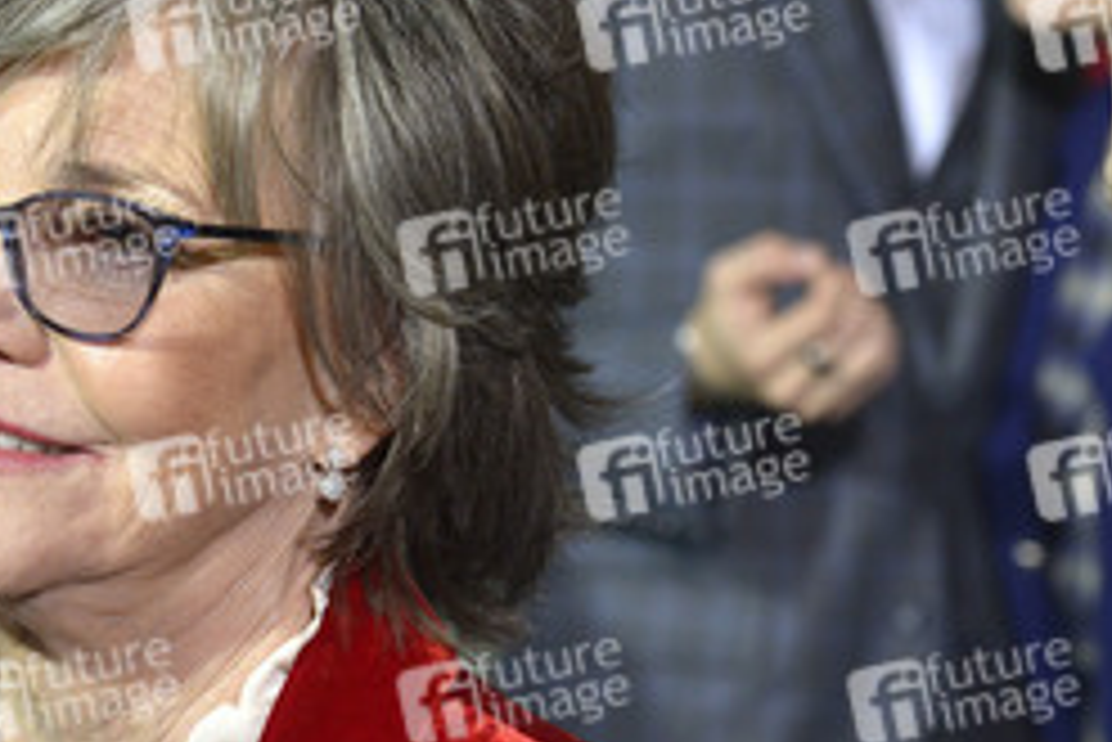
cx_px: 122
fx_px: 5347
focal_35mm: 173
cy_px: 355
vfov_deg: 7.9
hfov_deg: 11.8
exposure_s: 1/320
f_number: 6.3
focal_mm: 95
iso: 2000
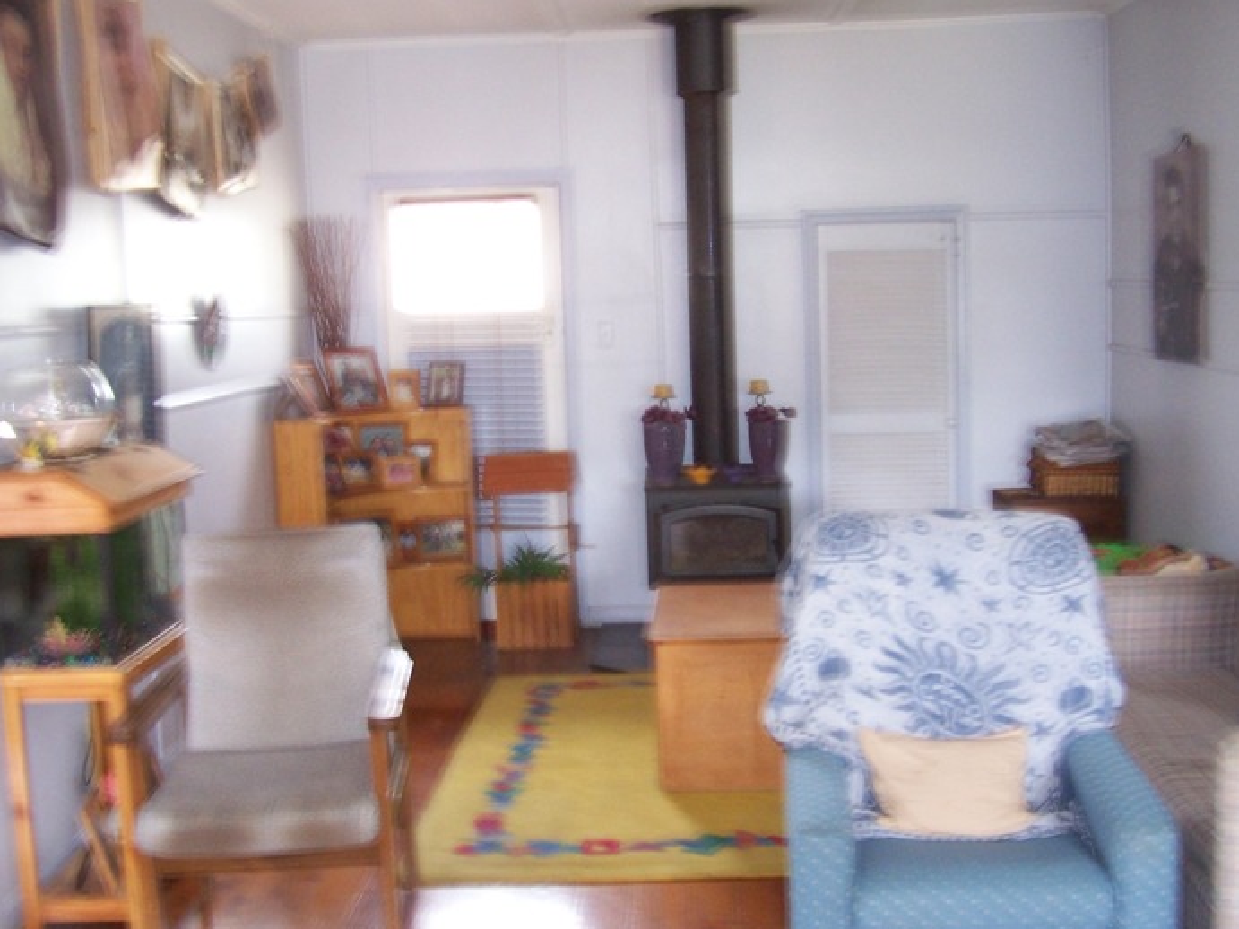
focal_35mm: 44
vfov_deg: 32.9
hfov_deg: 42.9
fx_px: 1575
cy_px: 477
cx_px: 645
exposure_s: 1/4
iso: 140
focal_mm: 6.3
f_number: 2.8
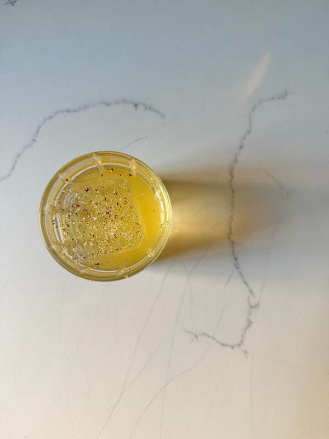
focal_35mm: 24
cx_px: 164
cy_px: 220
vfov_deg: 71.6
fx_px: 304
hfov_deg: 56.8
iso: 200
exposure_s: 1/120
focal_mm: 6.76
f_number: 1.78
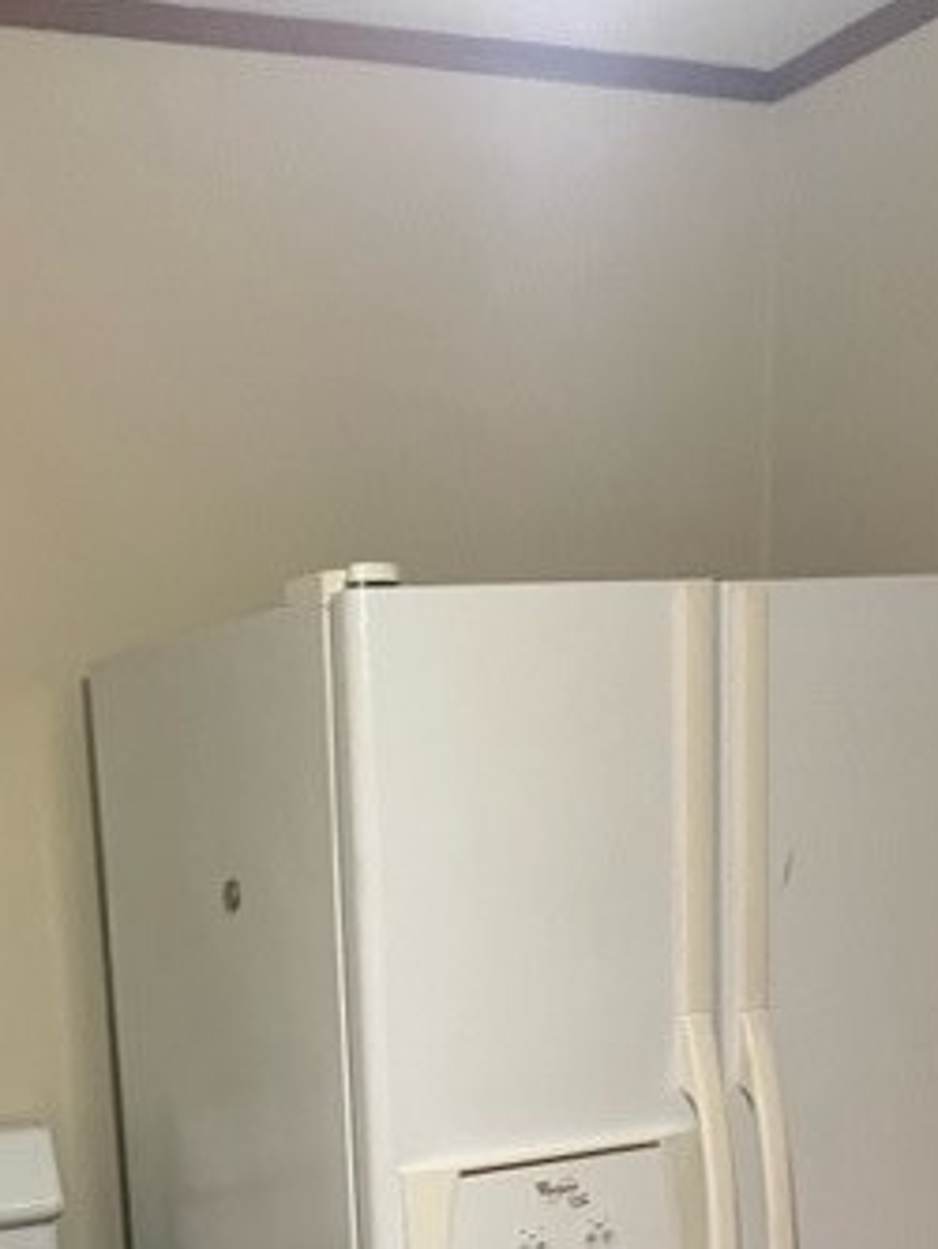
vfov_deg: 35.5
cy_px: 1163
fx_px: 1805
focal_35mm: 50
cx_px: 240
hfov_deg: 28.7
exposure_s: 1/60
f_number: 1.6
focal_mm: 4.2
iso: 320
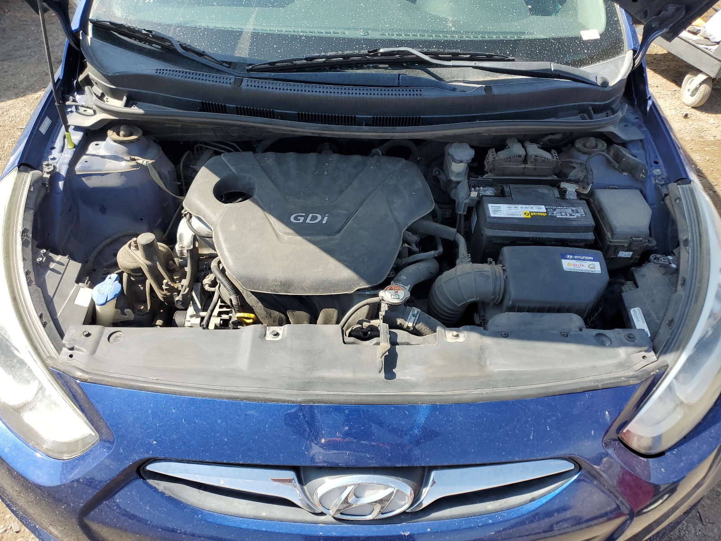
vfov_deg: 53.1
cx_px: 360
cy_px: 270
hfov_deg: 67.3
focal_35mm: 26
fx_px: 542
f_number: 1.5
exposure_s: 1/1111
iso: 50
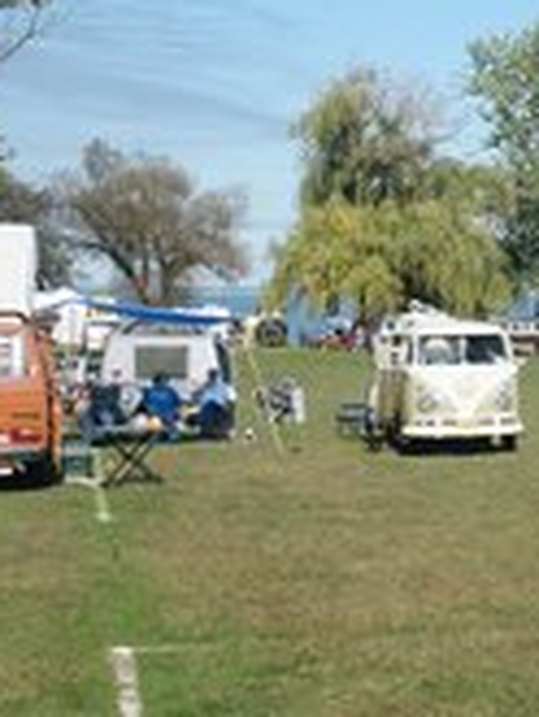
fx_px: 2243
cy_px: 287
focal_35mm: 108
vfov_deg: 18.2
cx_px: 600
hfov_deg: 13.4
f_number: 8
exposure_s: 1/500
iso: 200
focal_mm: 31
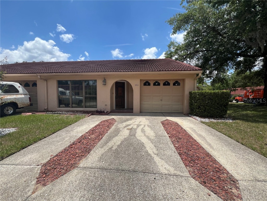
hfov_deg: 106.2
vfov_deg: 89.9
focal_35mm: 13
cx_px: 134
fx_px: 100
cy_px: 100
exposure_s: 1/1815
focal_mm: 1.57
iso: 32
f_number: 1.8
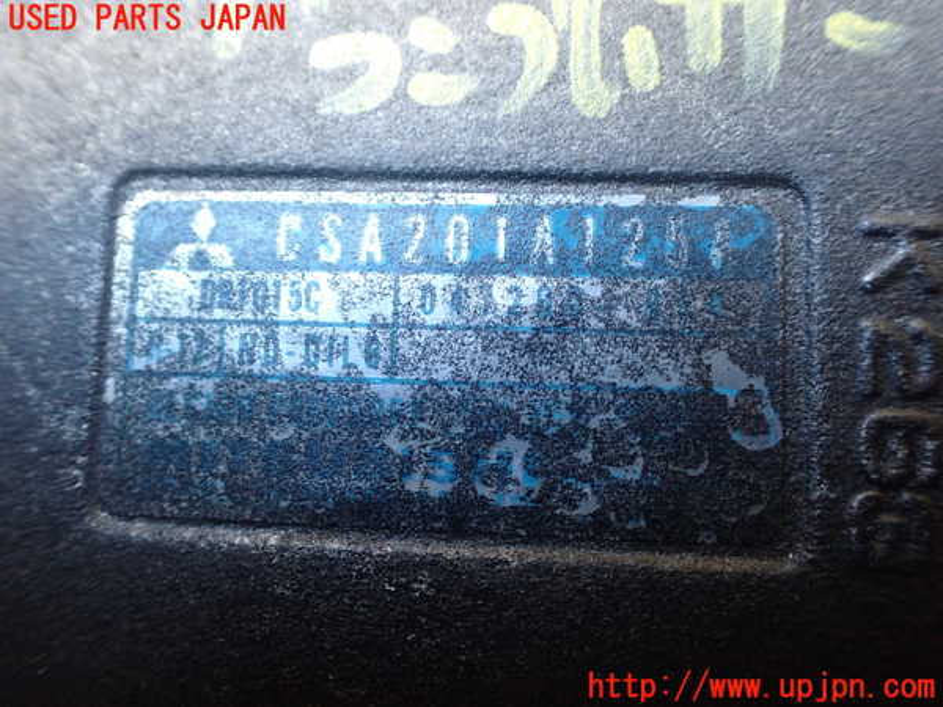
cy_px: 354
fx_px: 817
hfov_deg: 60.0
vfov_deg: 46.8
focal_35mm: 30
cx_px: 472
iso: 800
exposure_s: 1/60
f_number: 2.3
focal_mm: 5.4
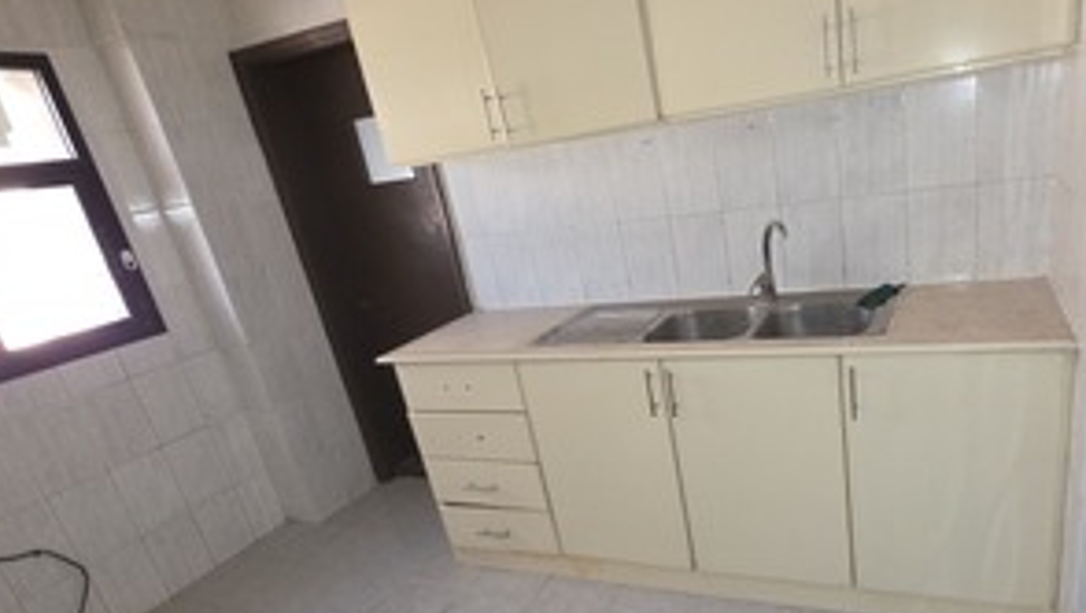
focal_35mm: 22
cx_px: 674
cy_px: 386
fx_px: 634
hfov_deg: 79.8
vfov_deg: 51.0
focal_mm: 2.2
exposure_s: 1/33.3
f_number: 1.9
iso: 250
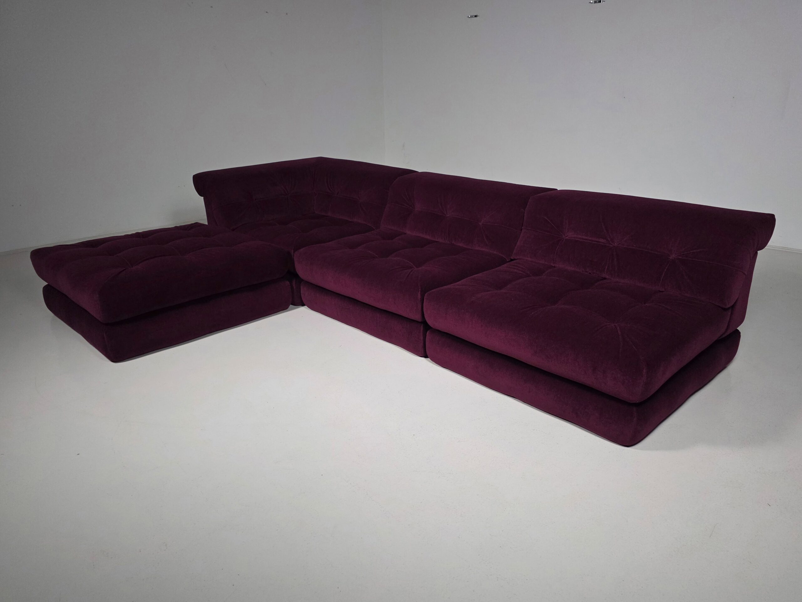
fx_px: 533
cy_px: 301
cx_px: 401
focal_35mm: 23
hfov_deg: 73.9
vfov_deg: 58.9
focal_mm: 6.3
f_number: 1.7
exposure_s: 1/101
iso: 320
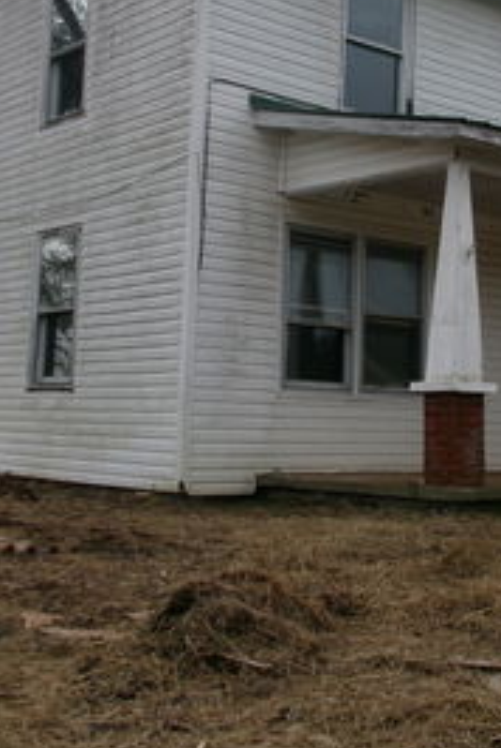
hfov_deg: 24.1
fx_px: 1166
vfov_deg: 35.2
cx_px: 357
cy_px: 247
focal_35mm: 56
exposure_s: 1/100
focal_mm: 5.1
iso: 100
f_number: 10.8
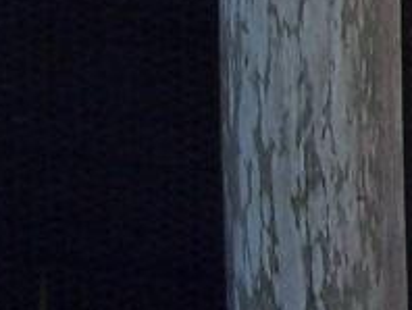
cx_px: 1030
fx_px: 3503
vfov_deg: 5.0
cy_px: -210
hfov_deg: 6.4
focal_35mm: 294
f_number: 3.4
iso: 100
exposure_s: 1/250
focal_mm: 8
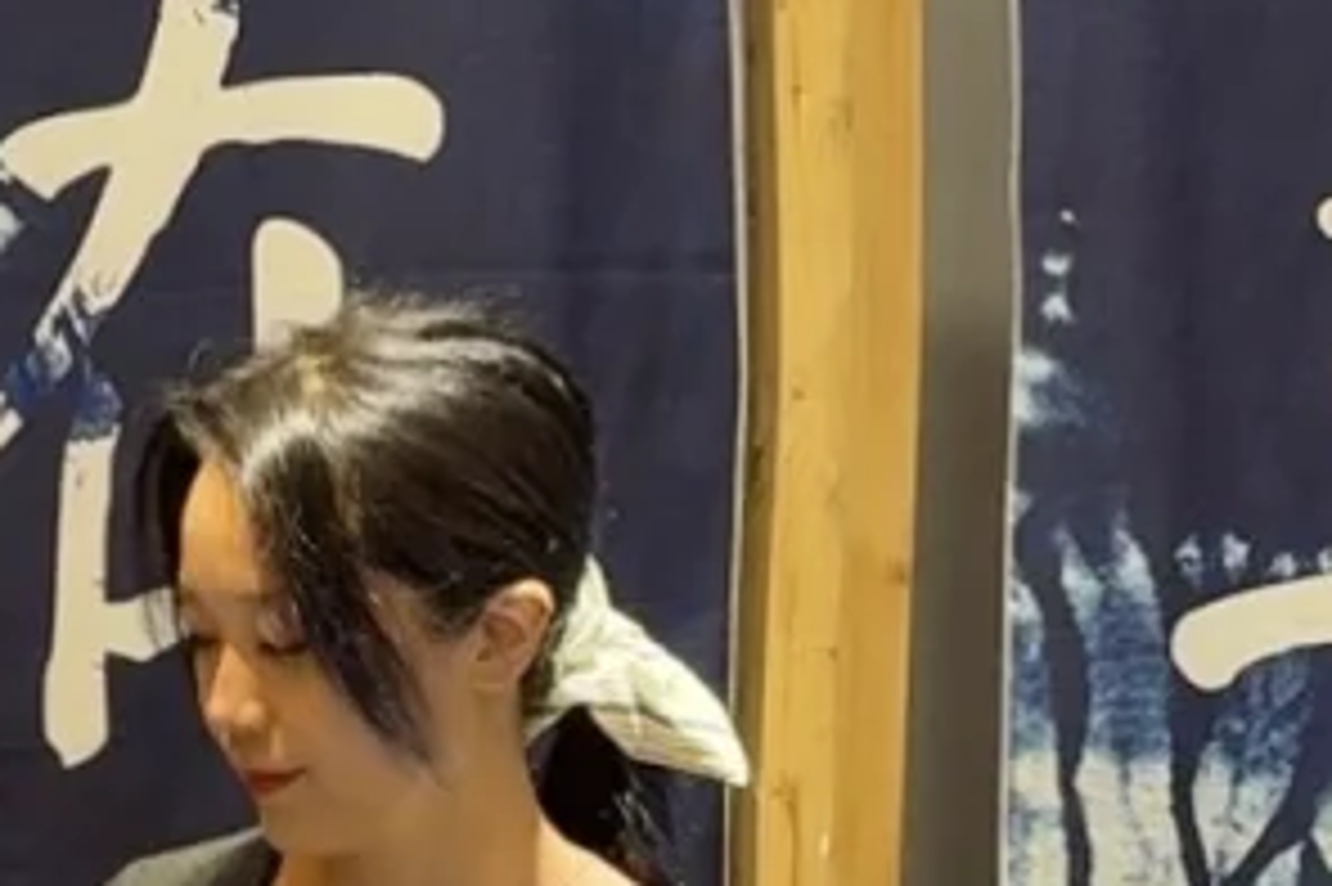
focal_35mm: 167
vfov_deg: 8.2
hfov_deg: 12.3
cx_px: 360
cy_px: 319
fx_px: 6175
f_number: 1.78
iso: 250
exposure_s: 1/50
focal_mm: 6.76
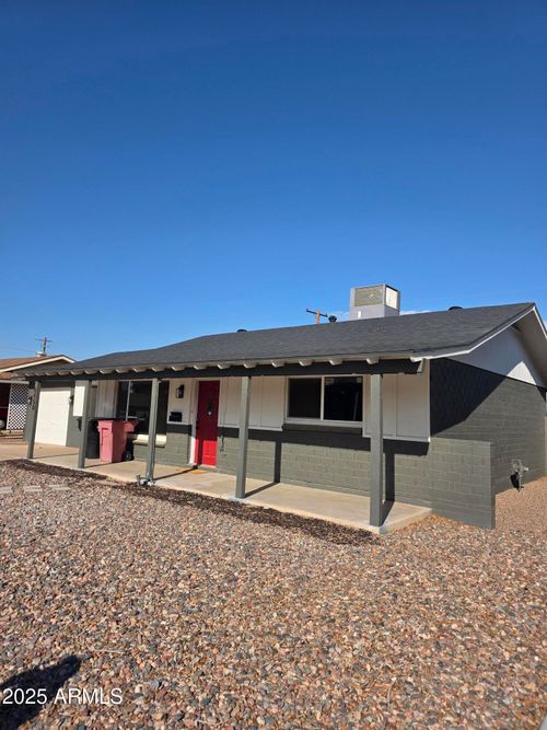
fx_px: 485
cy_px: 365
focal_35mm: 23
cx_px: 274
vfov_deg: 73.9
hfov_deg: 58.9
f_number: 1.7
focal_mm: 6.3
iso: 80
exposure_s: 1/6809
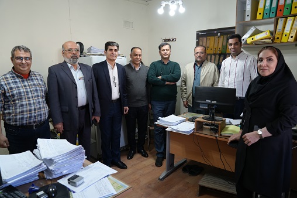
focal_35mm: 24
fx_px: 198
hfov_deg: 73.8
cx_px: 148
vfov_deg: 53.1
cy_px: 99
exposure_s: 1/160
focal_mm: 24
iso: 1000
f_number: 4
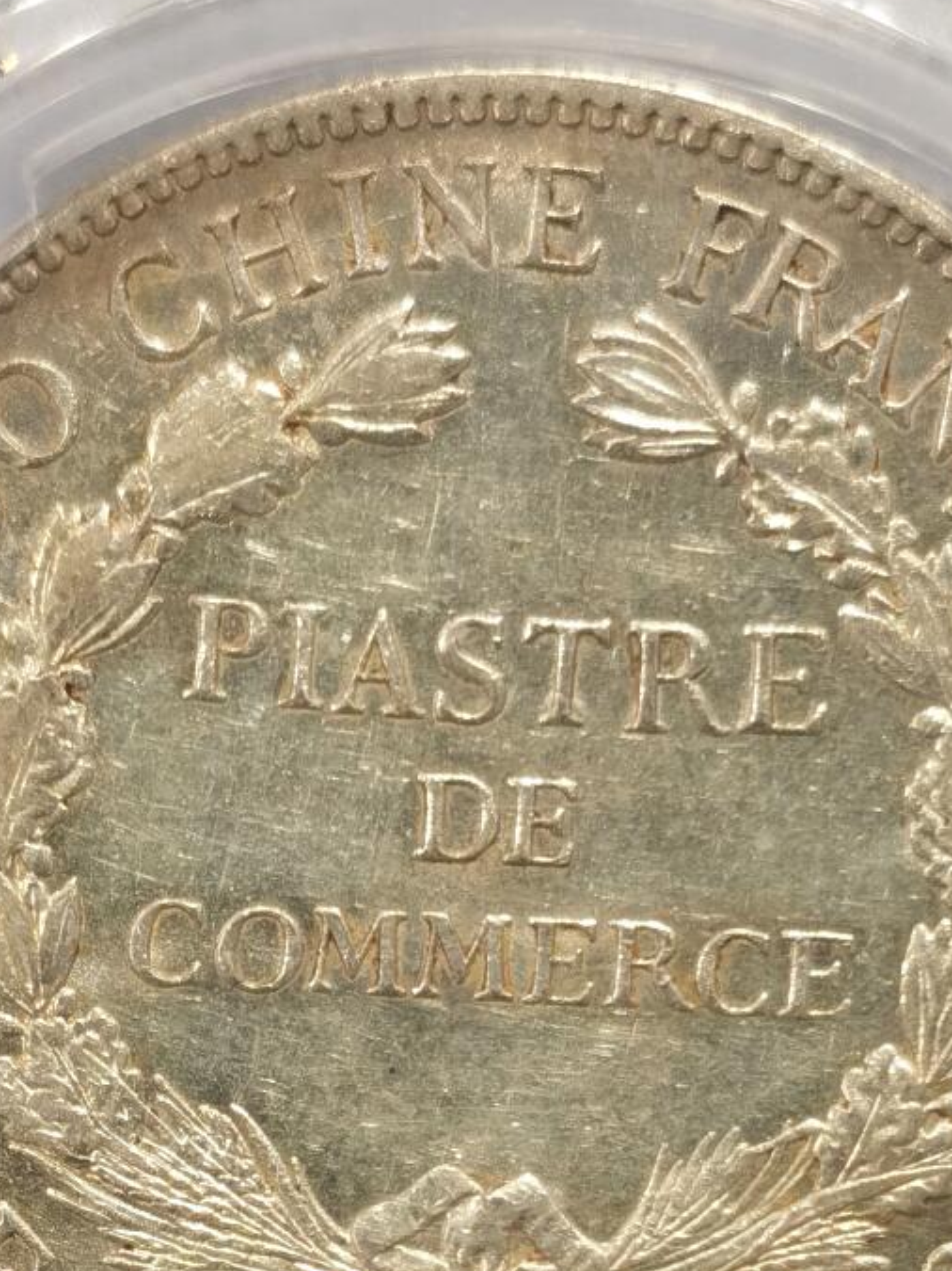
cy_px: 1303
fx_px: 5282
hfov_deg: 10.3
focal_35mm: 144
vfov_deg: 13.5
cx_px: 495
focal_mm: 5.56
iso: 100
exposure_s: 1/100
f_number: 16
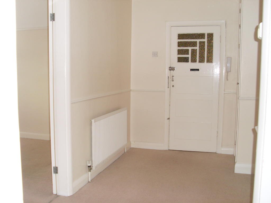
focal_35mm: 38
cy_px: 102
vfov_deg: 37.7
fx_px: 297
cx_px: 136
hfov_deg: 49.0
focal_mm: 6.3
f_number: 3
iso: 100
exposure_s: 1/45
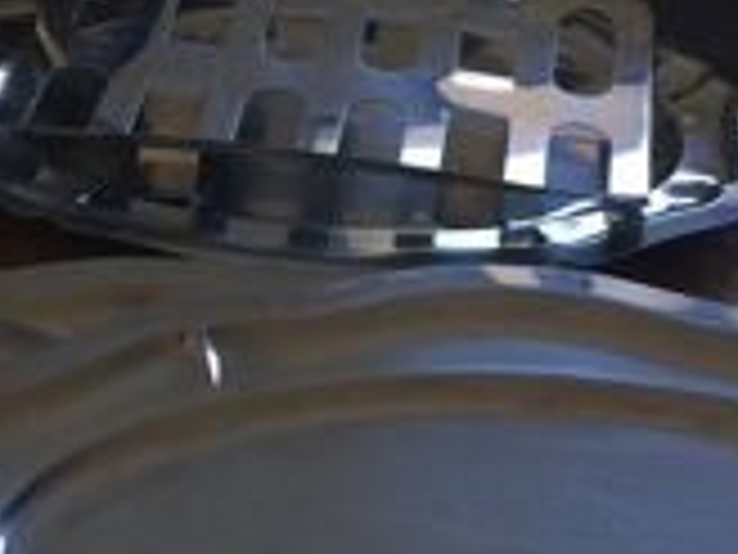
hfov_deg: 23.0
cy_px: 374
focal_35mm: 85
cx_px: 288
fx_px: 1812
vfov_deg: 17.3
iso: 25
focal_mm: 4.15
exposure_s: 1/50
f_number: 2.2
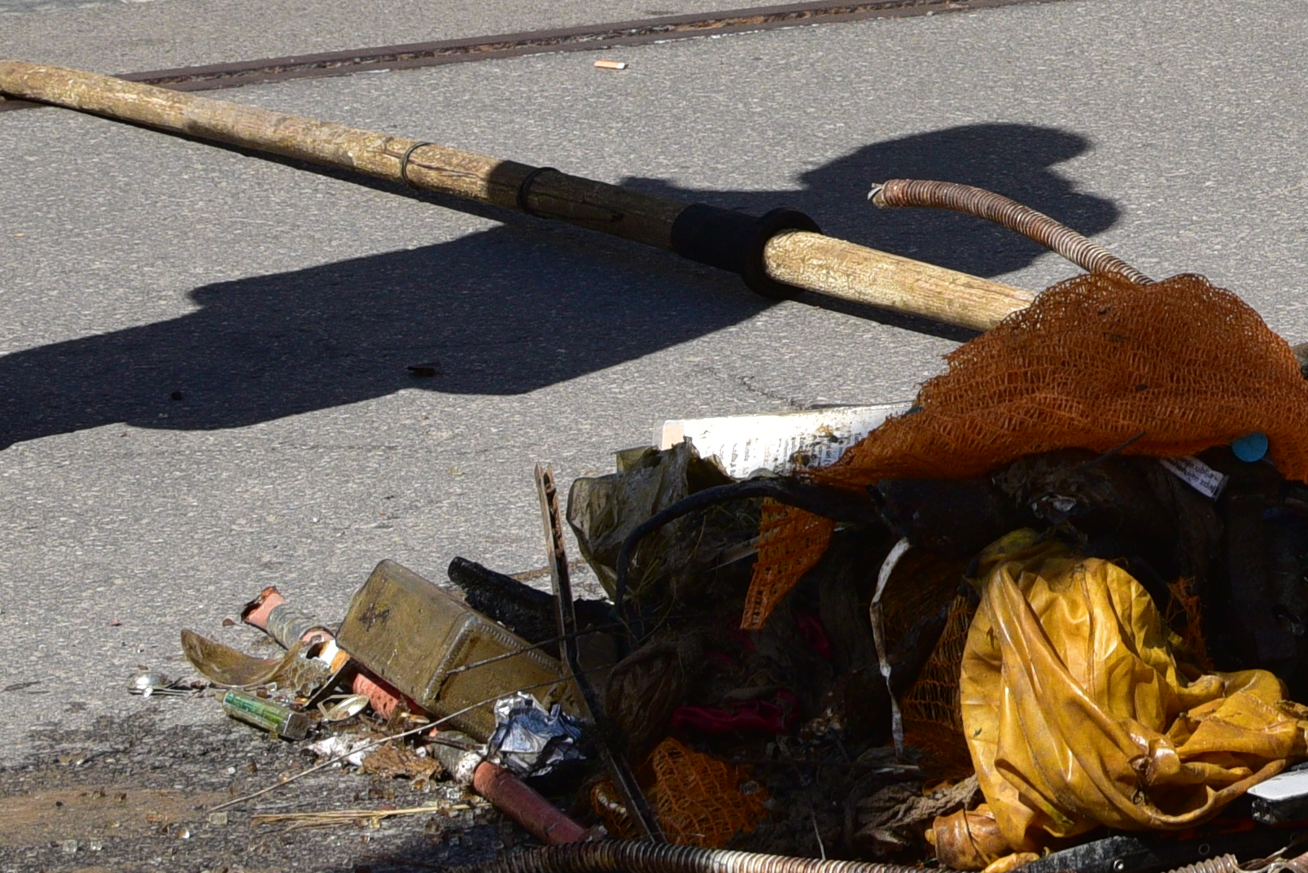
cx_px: 2315
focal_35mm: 262
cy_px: -701
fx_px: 9523
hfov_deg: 7.6
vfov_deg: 5.2
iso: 500
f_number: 10
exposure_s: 1/1000
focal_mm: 70
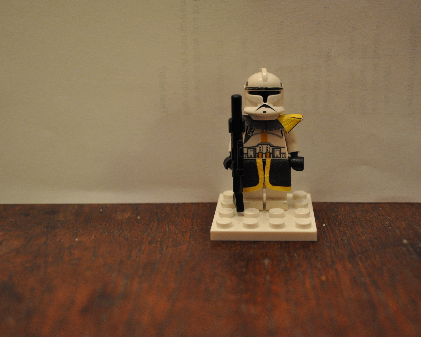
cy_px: 169
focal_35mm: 45
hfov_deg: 40.9
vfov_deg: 33.4
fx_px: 561
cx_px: 256
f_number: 4.2
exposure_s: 1/13
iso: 1600
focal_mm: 26
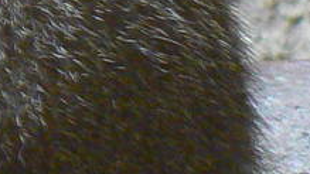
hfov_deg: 2.4
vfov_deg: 1.4
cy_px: 151
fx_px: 7338
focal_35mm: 893
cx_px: -427
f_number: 3.2
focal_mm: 18.6
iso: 200
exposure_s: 1/15
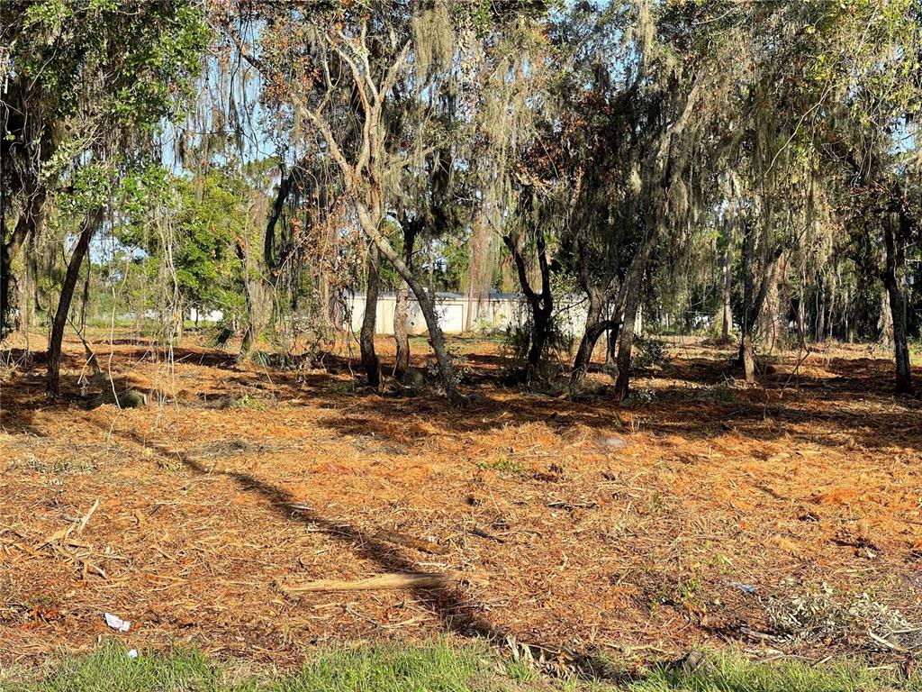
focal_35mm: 64
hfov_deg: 30.3
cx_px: 461
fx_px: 1705
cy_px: 346
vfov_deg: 22.9
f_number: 2.2
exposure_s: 1/449
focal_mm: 7.5
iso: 20
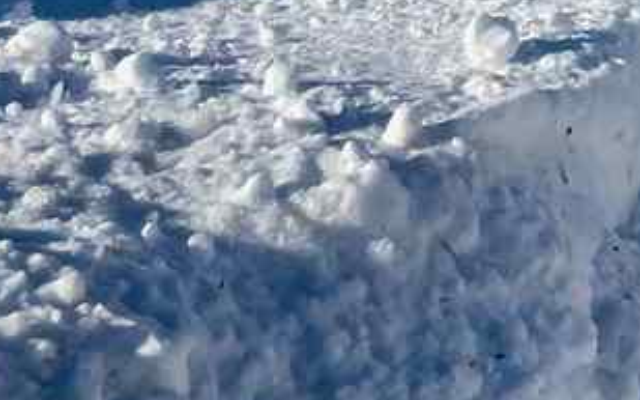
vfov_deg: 10.0
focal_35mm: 114
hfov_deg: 16.1
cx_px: 1069
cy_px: -576
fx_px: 1988
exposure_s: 1/6897
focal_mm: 4.2
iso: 32
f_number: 1.6
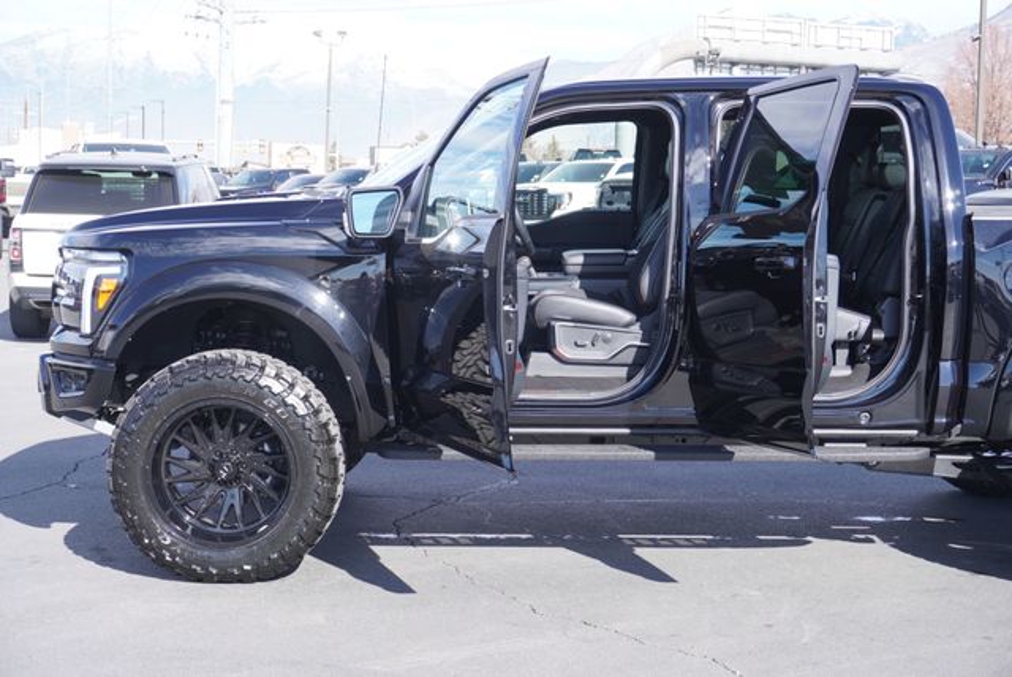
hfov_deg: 35.0
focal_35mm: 57
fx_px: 1604
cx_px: 506
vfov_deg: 23.8
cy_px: 338
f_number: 7.1
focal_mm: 38
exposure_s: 1/100
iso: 100
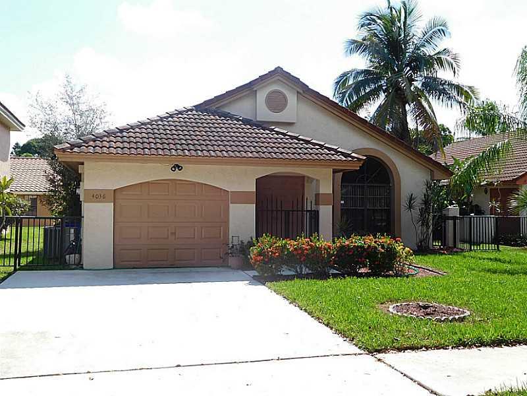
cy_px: 198
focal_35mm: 35
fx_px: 533
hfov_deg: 52.6
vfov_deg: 40.7
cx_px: 264
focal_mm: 6.2
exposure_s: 1/640
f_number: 3.8
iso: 125
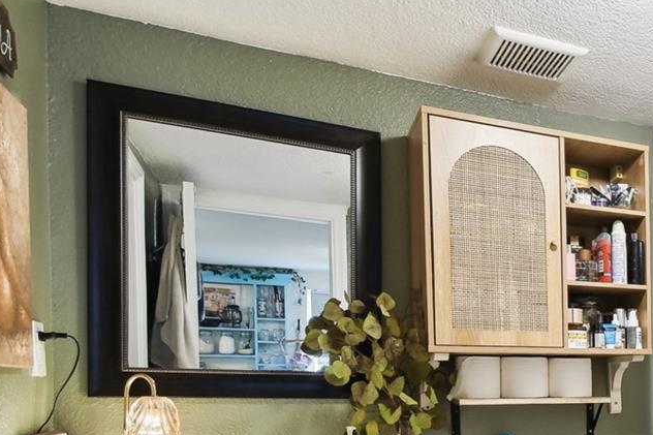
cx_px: 747
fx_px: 689
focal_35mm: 38
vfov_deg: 33.5
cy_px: 376
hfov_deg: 39.5
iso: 100
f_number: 7.1
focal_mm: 10
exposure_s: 1/5
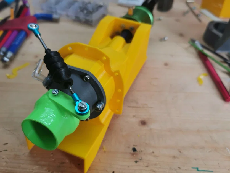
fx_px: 219
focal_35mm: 33
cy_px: 86
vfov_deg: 43.0
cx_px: 115
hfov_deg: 55.3
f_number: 1.6
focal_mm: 5.56
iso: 80
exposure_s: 1/100
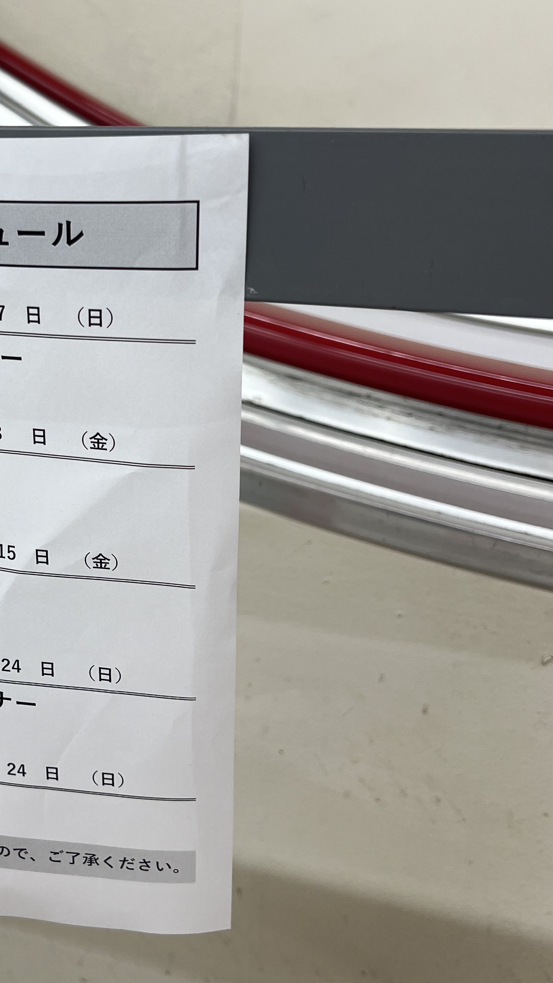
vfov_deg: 47.3
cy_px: 433
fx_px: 1121
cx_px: 11
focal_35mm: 43
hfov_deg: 26.4
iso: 50
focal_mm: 5.7
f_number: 1.5
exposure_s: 1/100
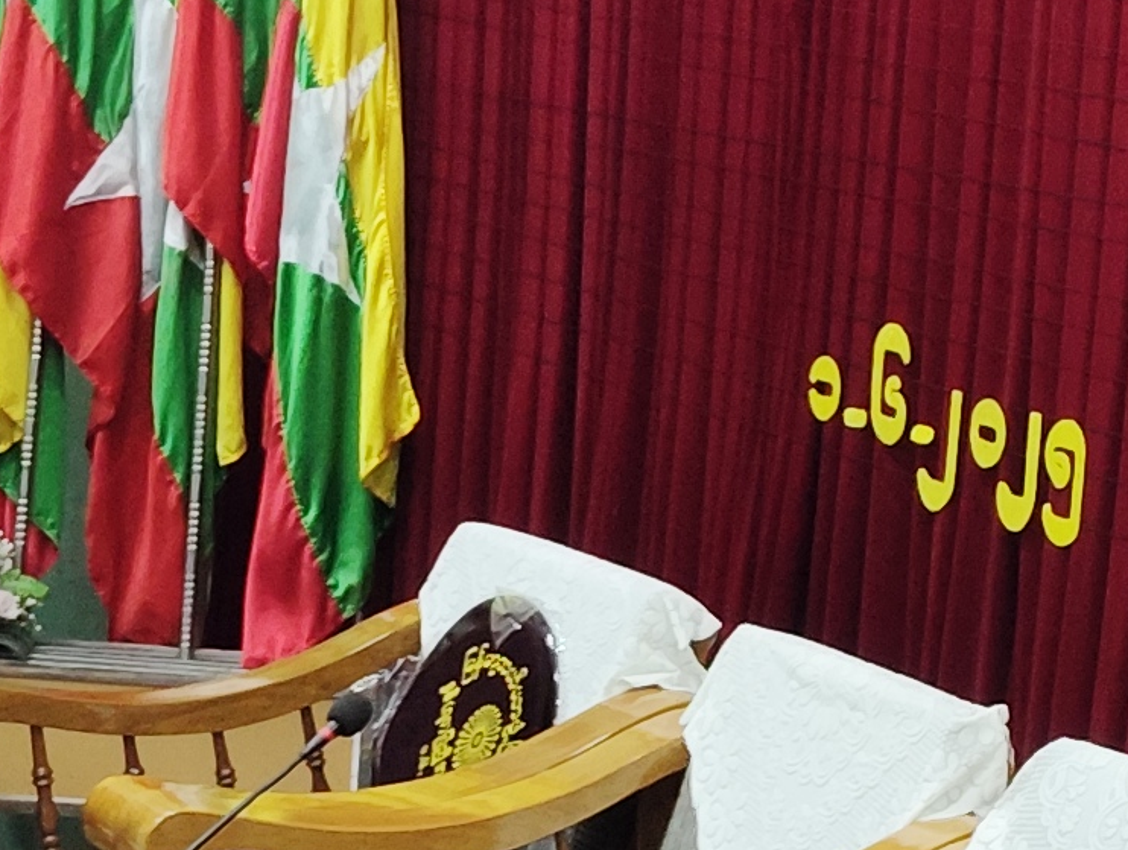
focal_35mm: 154
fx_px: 5026
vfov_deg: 9.6
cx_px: 1064
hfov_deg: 12.7
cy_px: 765
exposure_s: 1/50
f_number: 1.8
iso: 678
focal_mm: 4.22
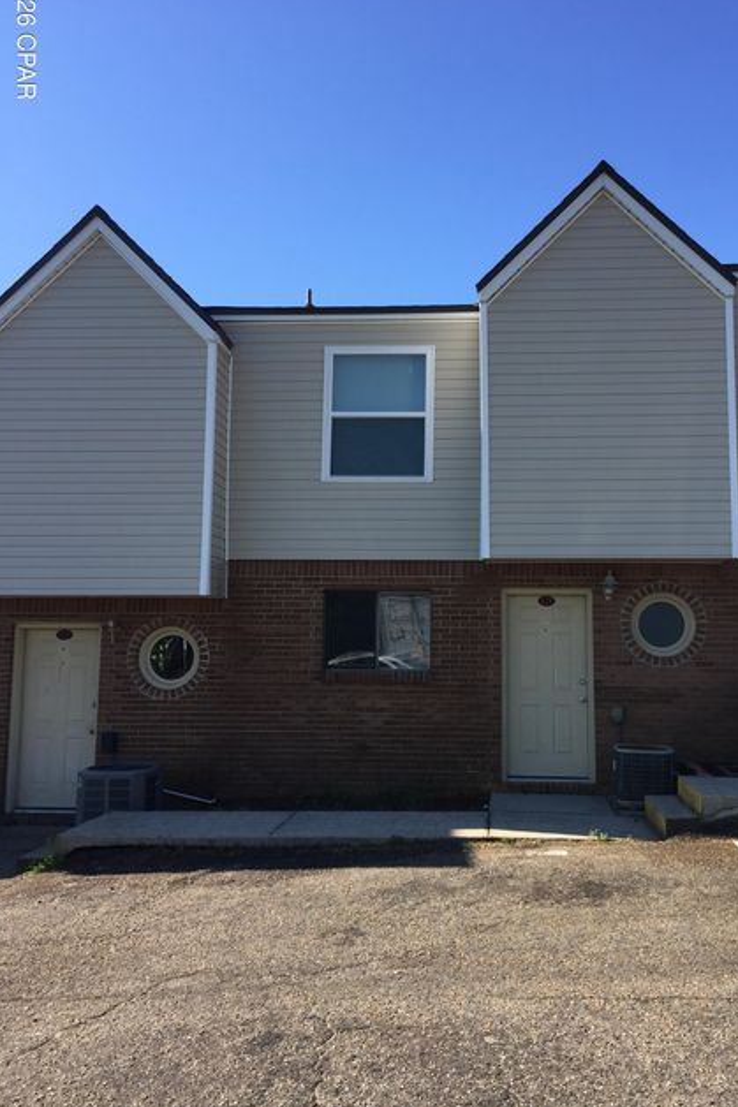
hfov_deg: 41.0
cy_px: 538
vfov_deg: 58.7
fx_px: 984
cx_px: 426
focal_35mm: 32
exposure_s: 1/1130
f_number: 2.2
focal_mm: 4.15
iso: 32
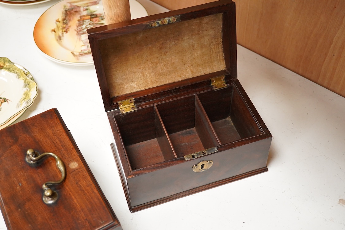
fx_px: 431
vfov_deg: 29.9
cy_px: 115
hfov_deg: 43.6
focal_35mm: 45
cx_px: 172
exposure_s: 1/160
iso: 2500
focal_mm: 30
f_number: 5.6
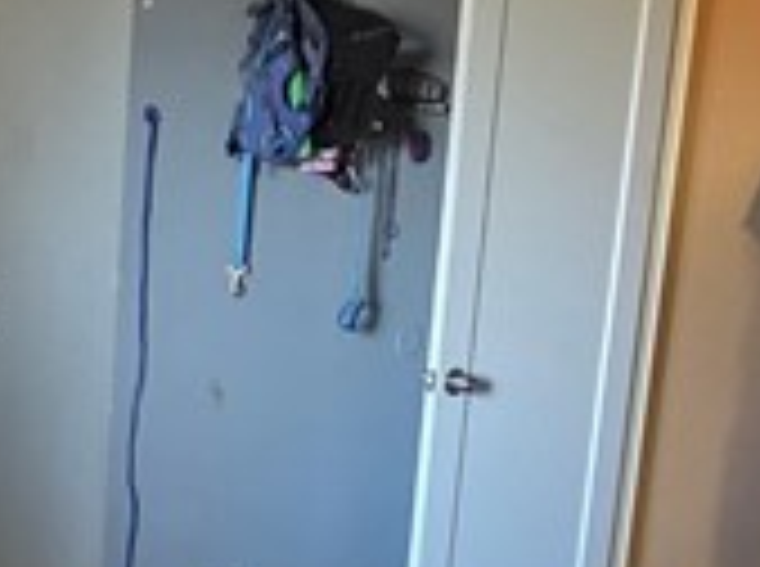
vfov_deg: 17.9
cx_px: -99
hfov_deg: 23.1
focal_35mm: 79
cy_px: 630
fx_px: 1731
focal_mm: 2.2
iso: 640
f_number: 1.9
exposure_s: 1/60
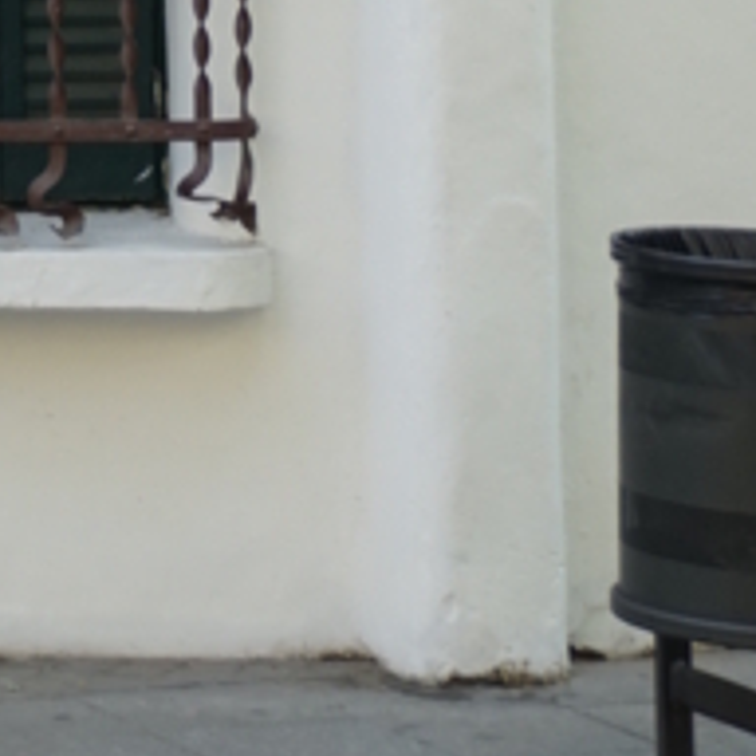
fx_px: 4546
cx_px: -195
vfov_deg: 9.0
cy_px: -705
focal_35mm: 184
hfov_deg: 9.4
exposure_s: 1/160
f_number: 4.5
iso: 250
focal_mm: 35
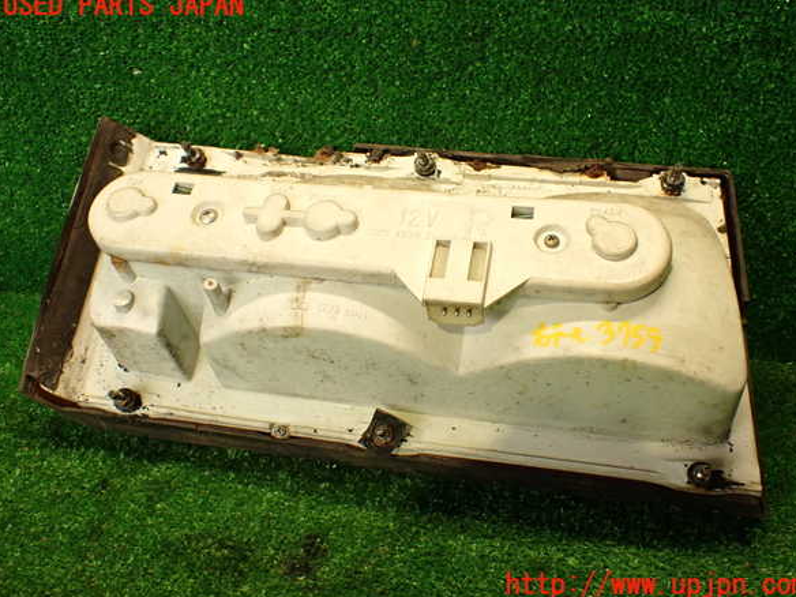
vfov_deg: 38.7
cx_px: 405
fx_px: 851
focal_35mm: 37
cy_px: 296
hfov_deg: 50.1
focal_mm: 6.37
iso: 250
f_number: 2.5
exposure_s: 1/40
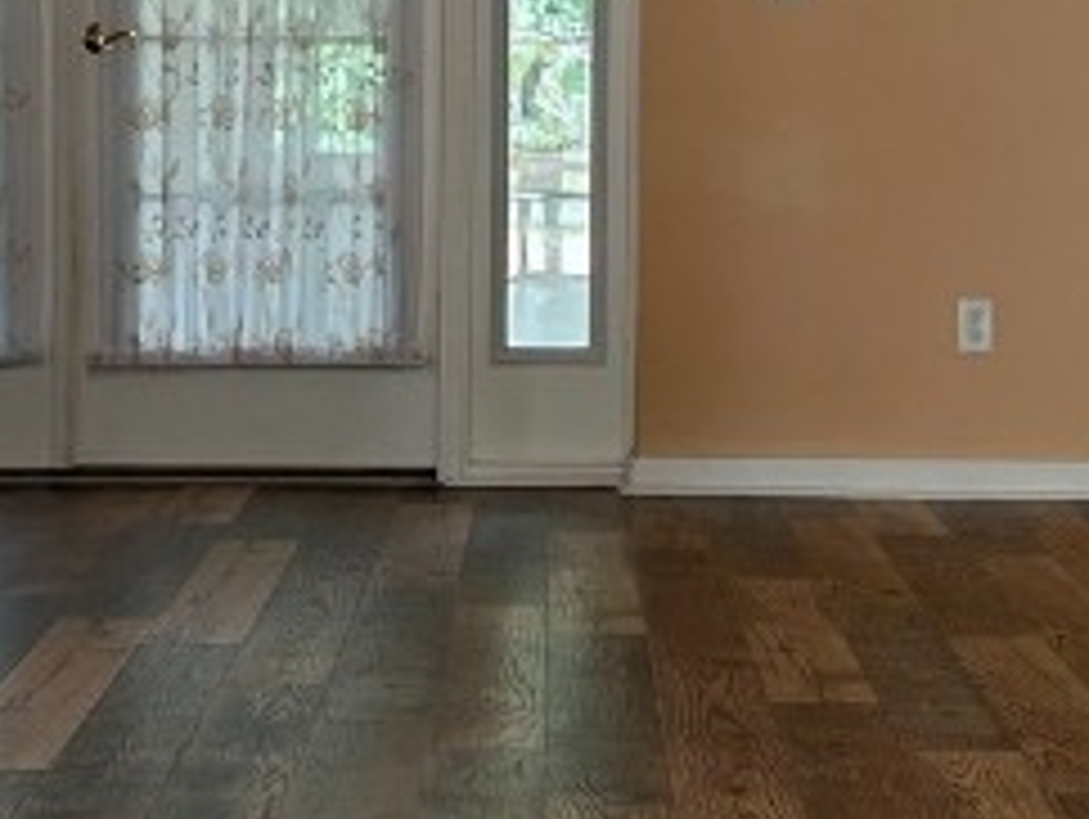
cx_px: 644
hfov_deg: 17.9
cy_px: 256
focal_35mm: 110
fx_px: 3464
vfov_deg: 13.5
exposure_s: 1/120
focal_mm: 5.7
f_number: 1.5
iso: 64
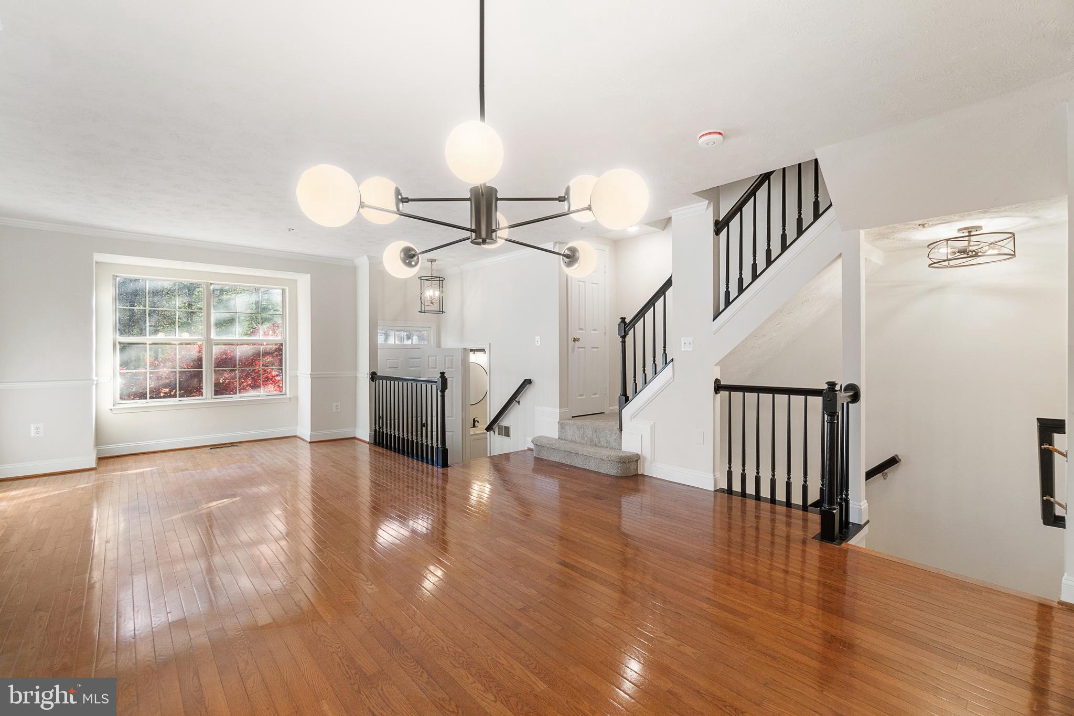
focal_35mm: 15
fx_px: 447
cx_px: 537
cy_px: 358
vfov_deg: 77.3
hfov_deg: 100.4
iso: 320
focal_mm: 10
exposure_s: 1/13
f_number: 7.1
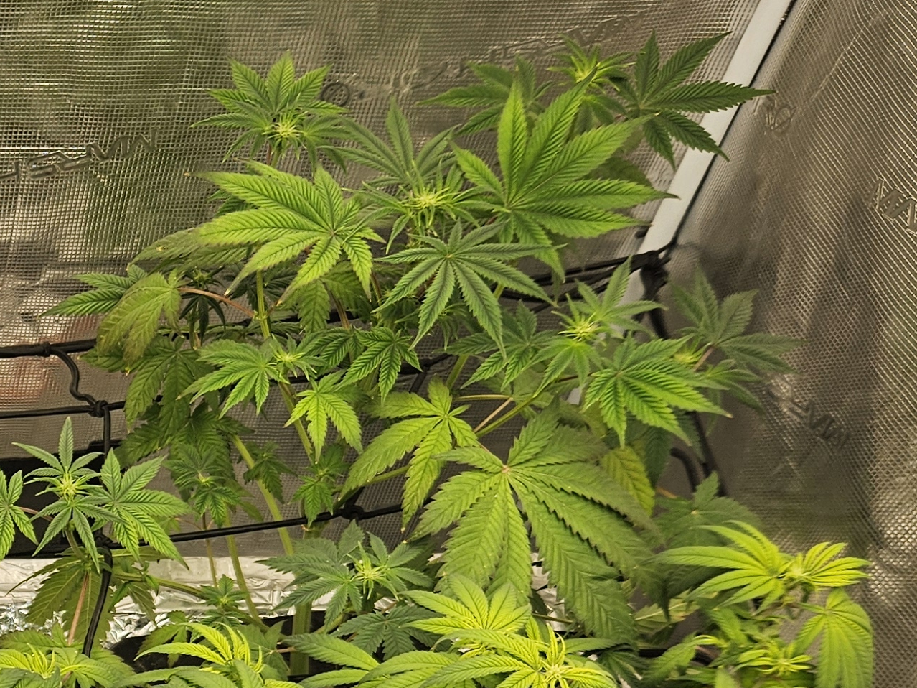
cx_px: -238
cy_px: 832
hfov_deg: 24.1
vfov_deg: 19.2
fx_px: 1907
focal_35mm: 72
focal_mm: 5.4
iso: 25
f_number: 1.8
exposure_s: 1/607
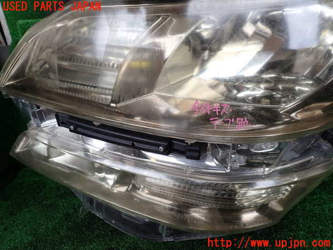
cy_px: 125
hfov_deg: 69.4
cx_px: 166
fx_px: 240
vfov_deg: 54.9
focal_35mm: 25
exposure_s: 1/160
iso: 100
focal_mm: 4.5
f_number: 2.8
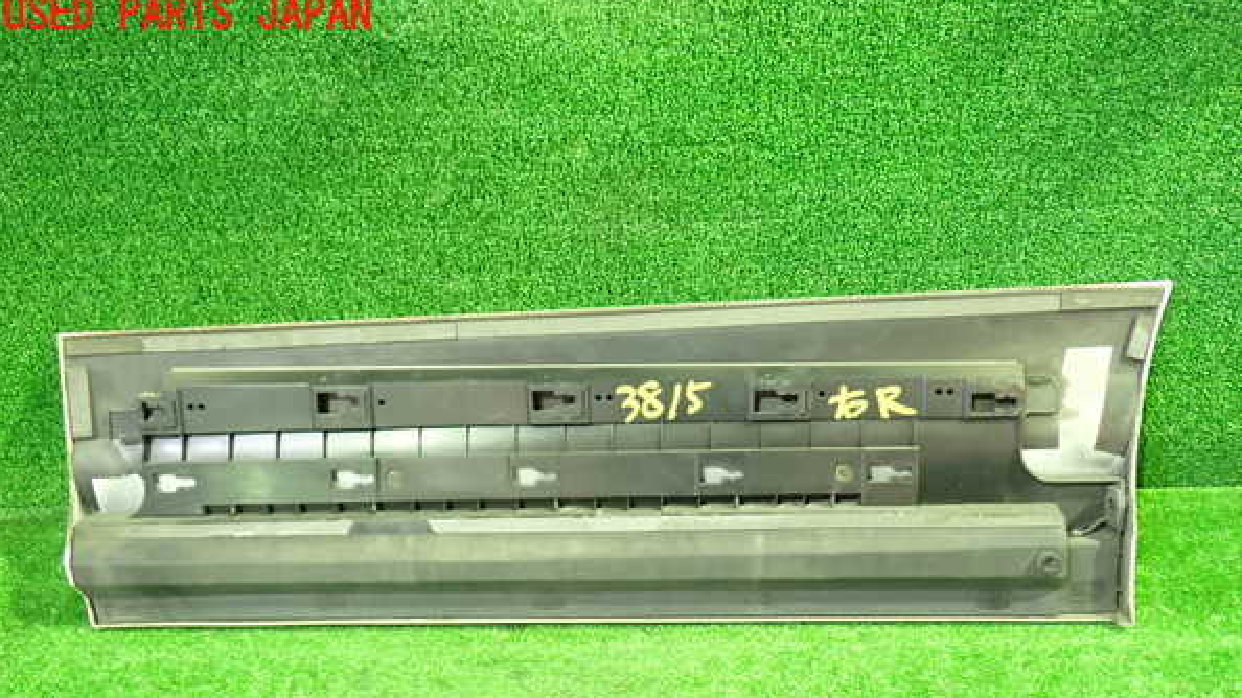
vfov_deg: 35.3
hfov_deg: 59.5
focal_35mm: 33
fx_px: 1087
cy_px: 460
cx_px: 619
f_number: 2.3
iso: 800
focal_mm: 5.4
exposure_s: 1/15
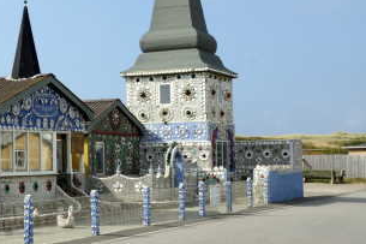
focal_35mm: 73
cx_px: -32
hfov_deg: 25.8
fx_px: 742
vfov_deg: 18.6
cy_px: 112
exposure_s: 1/80
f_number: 16
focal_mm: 22
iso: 100
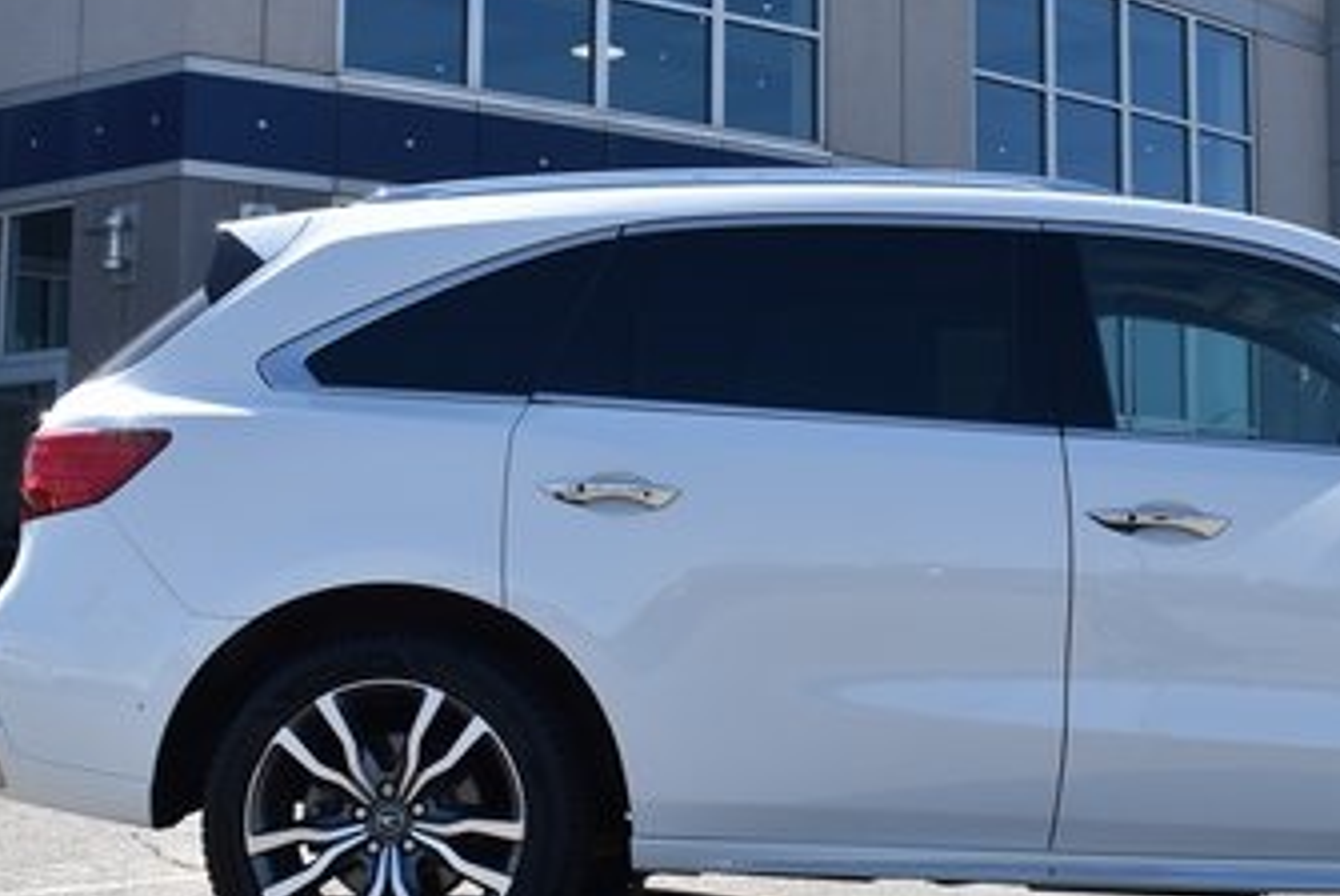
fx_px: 2457
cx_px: 1044
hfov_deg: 29.9
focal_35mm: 66
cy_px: 304
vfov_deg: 20.6
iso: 100
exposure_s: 1/250
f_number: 8
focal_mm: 23
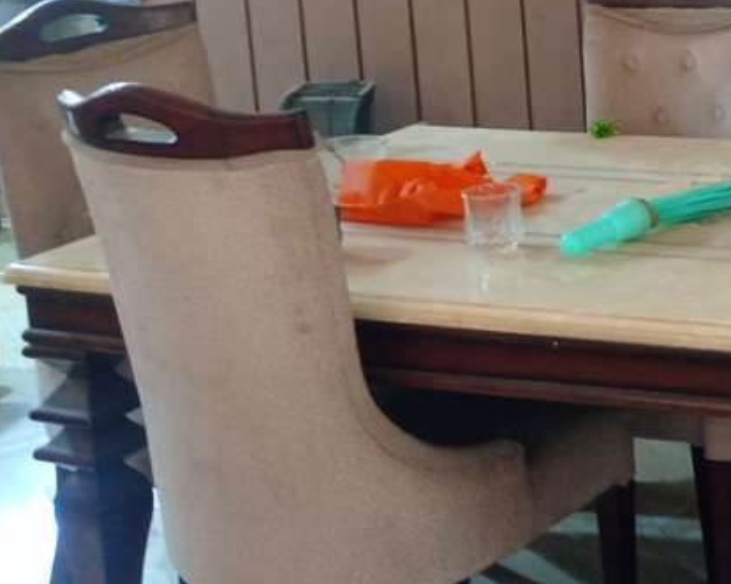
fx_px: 1709
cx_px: 1039
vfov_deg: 18.9
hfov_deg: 21.1
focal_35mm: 79
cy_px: 9
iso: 725
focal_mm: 4.74
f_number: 1.79
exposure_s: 1/25
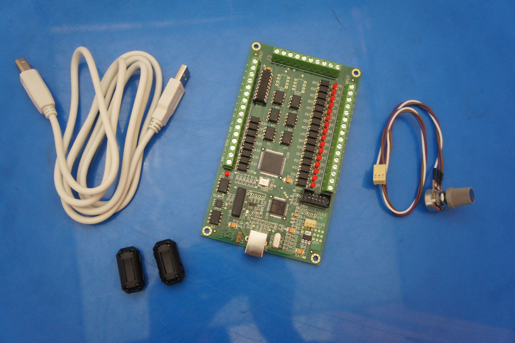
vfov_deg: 38.3
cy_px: 172
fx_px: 493
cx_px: 258
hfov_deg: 55.1
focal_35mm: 34
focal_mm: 23
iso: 1600
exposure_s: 1/10
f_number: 4
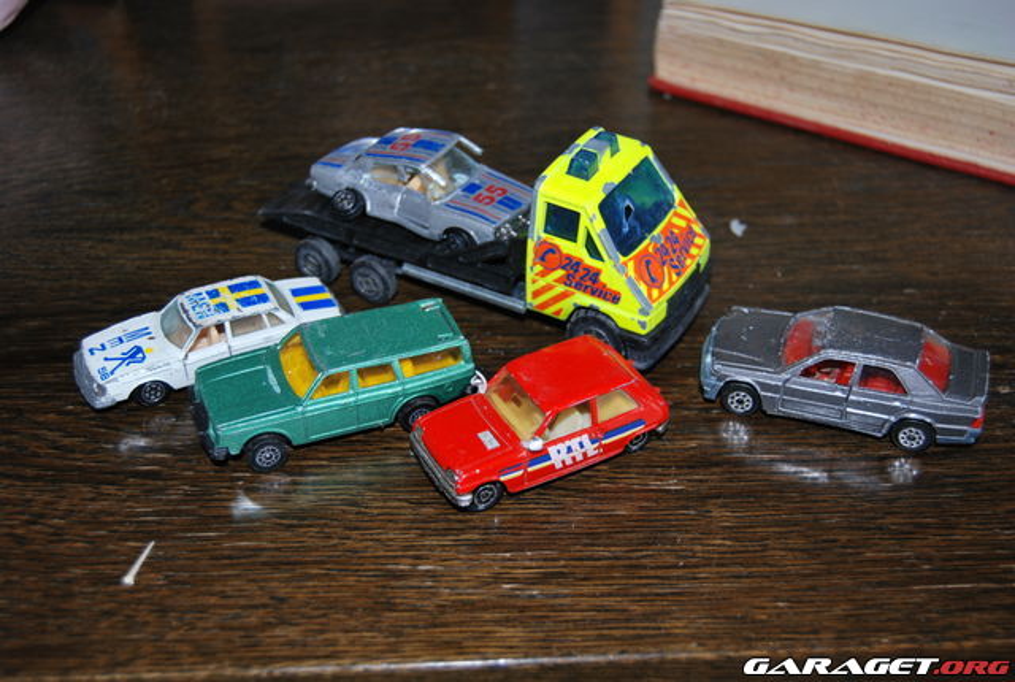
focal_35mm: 48
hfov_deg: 41.0
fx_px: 1356
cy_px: 341
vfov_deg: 28.2
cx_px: 508
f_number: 4.5
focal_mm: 32
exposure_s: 1/60
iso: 200
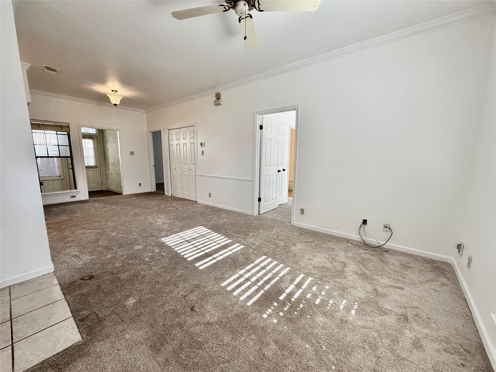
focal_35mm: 14
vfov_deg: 85.7
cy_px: 186
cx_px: 248
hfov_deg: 102.1
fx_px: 201
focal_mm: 2.22
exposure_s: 1/120
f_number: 2.2
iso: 125
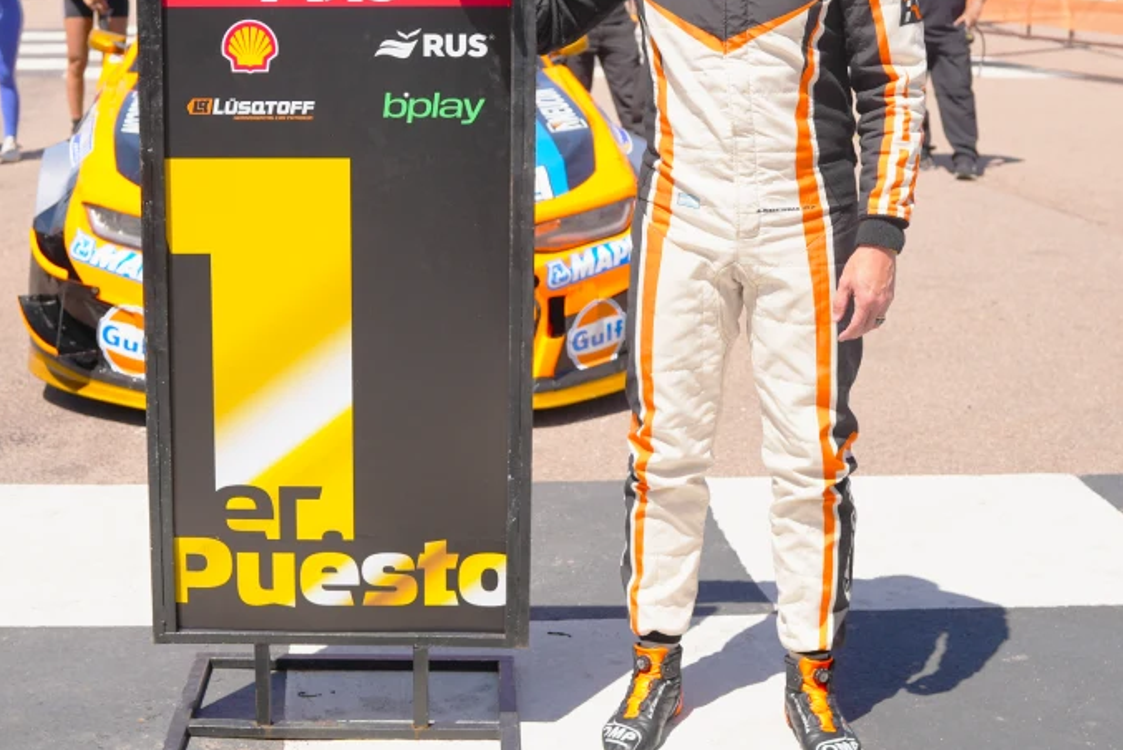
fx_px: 1985
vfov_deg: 21.3
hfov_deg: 31.5
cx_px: 435
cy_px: 267
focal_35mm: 64
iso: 100
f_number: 4.5
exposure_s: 1/1250
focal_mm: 35.9
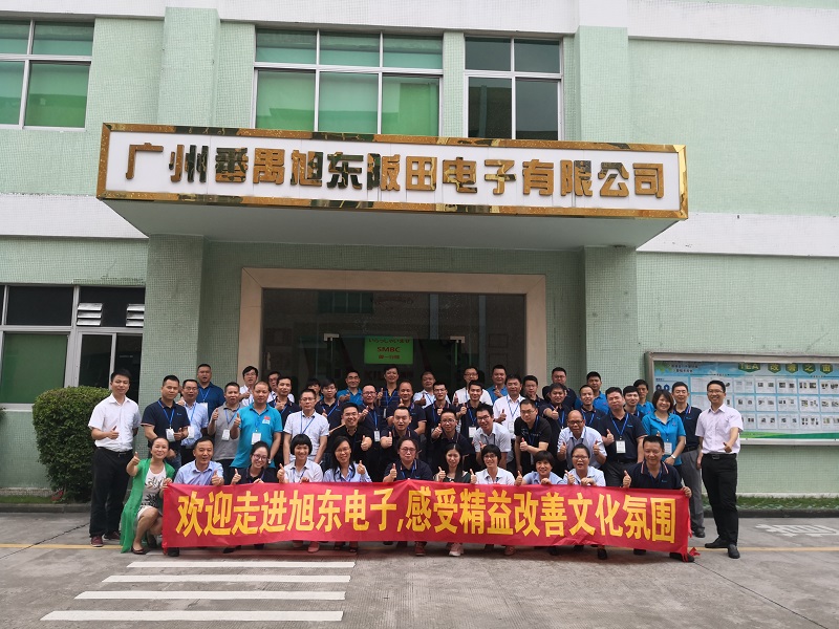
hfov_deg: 65.3
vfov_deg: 51.4
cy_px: 314
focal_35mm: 27
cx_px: 420
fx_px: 654
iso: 50
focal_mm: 3.95
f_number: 1.6
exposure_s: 1/350
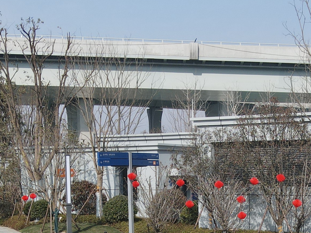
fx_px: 745
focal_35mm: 83
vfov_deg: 16.6
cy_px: 314
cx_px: 244
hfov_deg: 23.3
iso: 100
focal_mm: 4.5
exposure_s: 1/725
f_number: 2.8
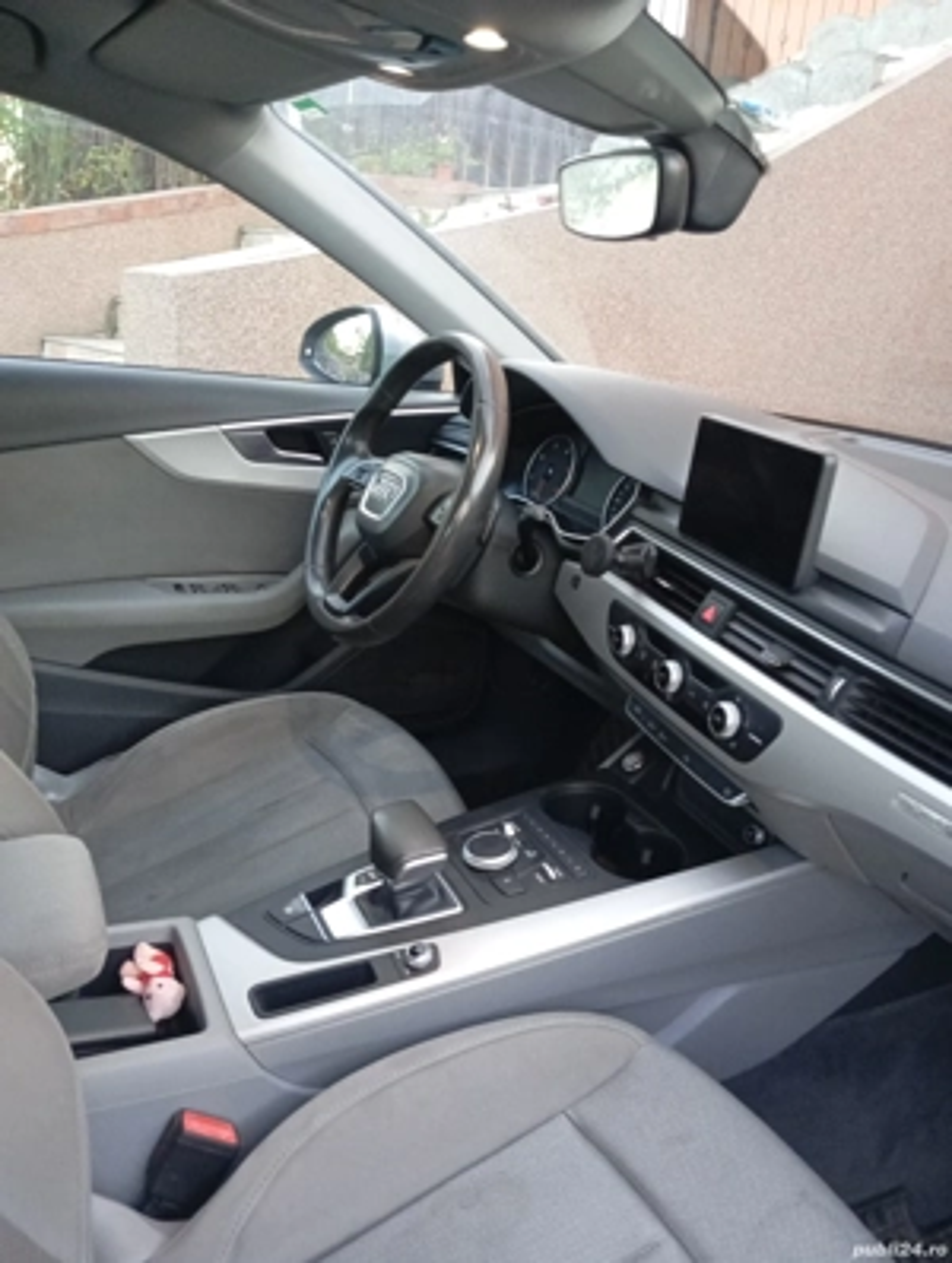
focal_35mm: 28
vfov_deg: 63.4
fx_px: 1023
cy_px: 632
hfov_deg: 49.9
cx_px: 476
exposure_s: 1/25
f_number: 1.8
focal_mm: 4.22
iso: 1174
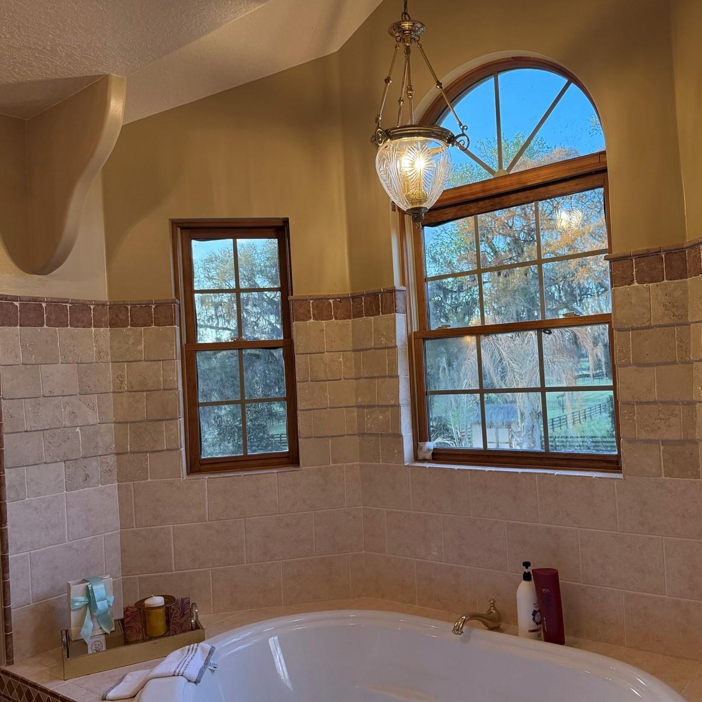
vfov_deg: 55.6
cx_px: 424
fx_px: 665
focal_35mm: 29
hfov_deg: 55.2
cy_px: 352
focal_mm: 6.76
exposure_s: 1/160
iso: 200
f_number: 1.78
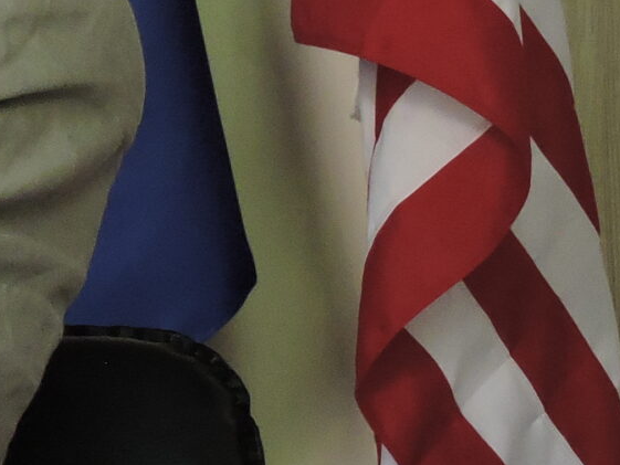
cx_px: -649
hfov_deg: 8.2
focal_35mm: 228
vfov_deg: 6.5
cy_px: 8
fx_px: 4085
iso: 400
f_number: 4
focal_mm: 9
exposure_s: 1/15
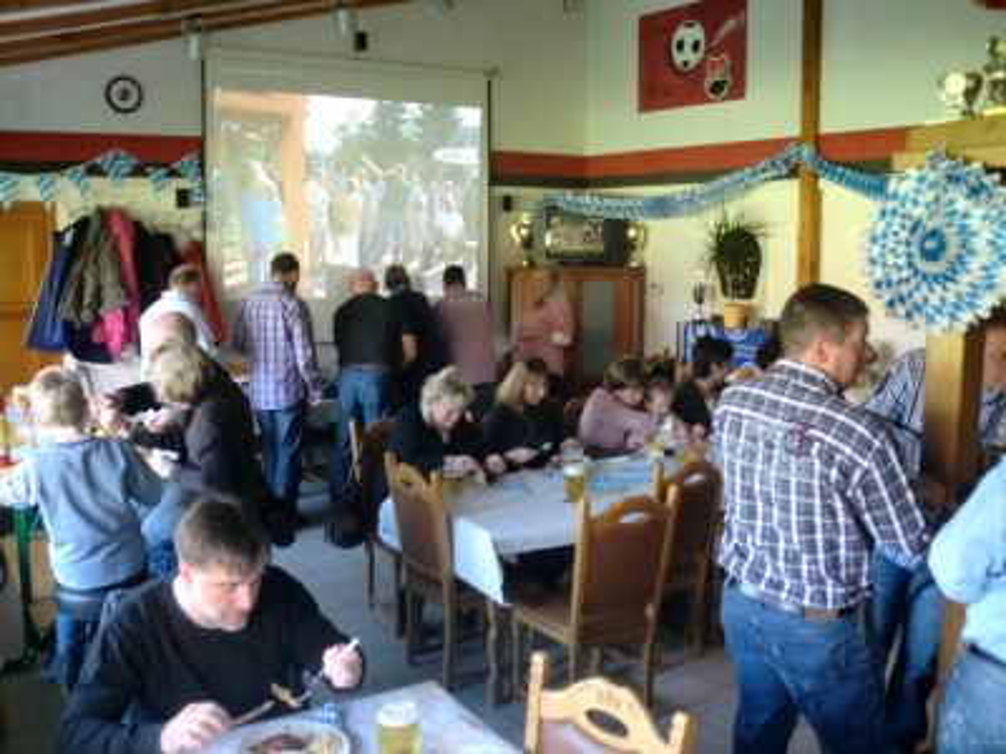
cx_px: 503
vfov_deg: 40.7
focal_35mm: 35
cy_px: 377
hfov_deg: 52.6
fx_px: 1017
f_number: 3.1
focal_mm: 6.3
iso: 400
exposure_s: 1/20
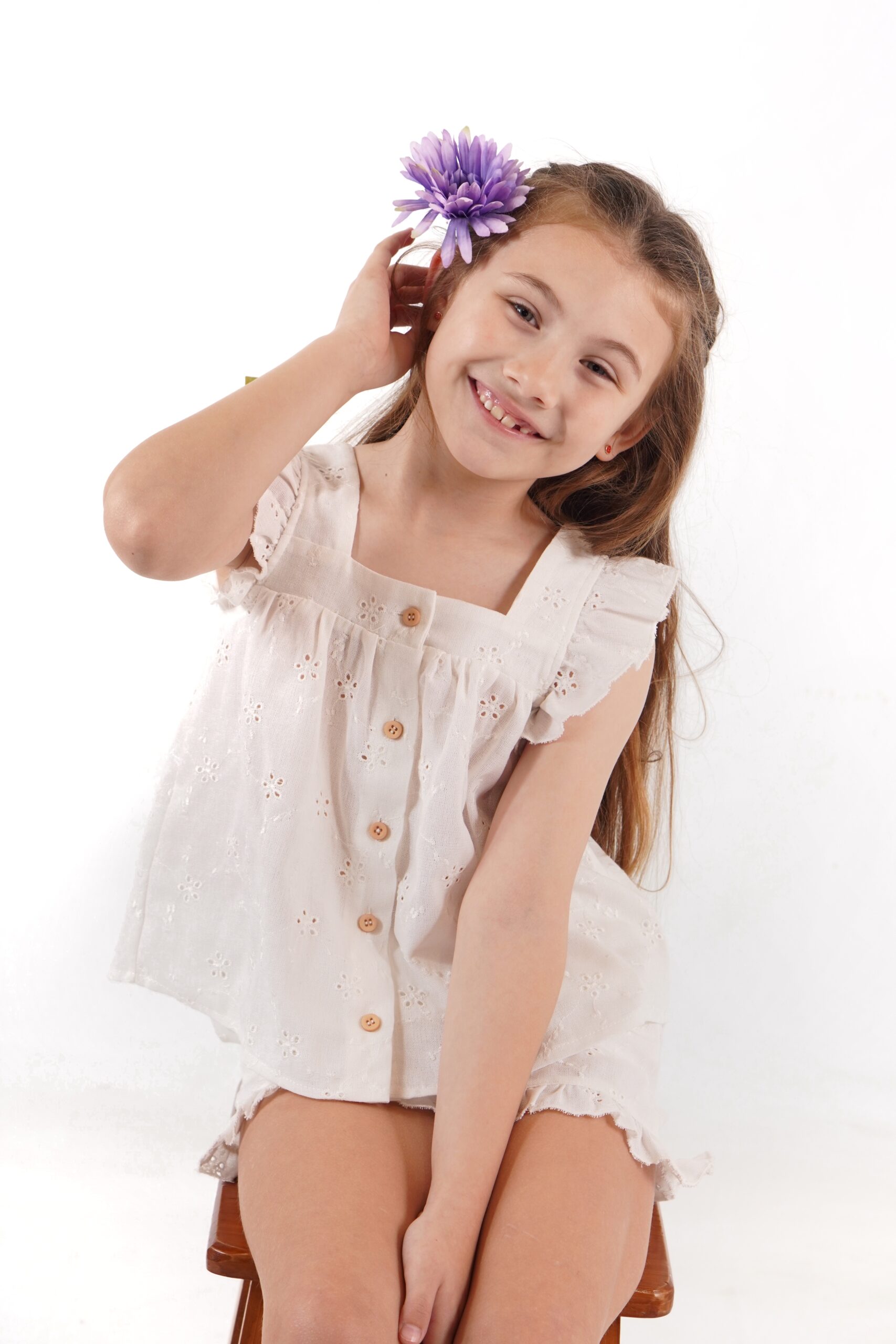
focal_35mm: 75
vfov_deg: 27.0
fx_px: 2799
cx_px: 448
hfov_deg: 18.2
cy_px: 672
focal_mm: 50
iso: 250
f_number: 5.6
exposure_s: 1/160
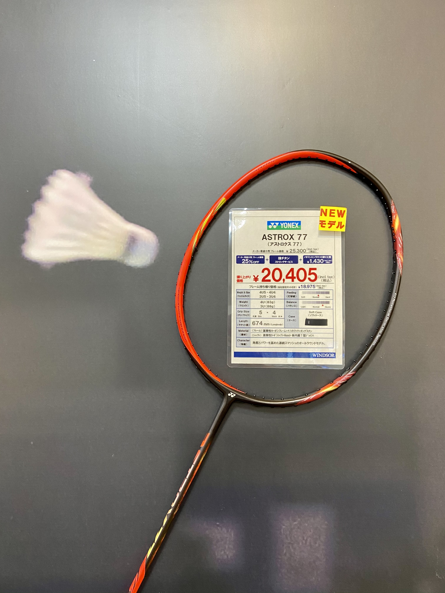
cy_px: 296
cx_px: 222
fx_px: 446
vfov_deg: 67.3
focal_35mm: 26
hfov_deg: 53.1
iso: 80
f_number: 1.8
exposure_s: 1/50
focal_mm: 4.25
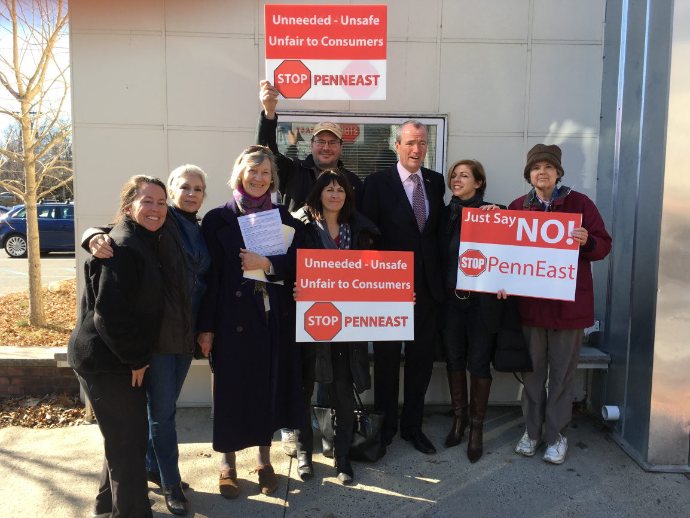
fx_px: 578
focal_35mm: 29
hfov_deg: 61.6
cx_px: 345
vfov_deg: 48.2
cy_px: 259
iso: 25
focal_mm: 4.15
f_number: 2.2
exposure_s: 1/348
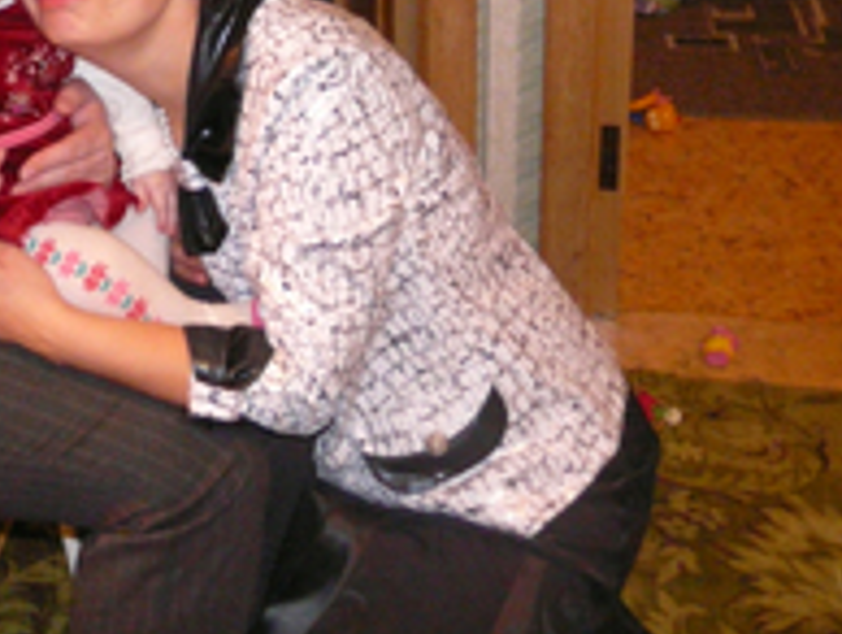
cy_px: -61
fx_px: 1583
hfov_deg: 27.9
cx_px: -9
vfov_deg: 21.5
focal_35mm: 65
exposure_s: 1/8
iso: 400
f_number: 2.8
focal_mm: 4.6
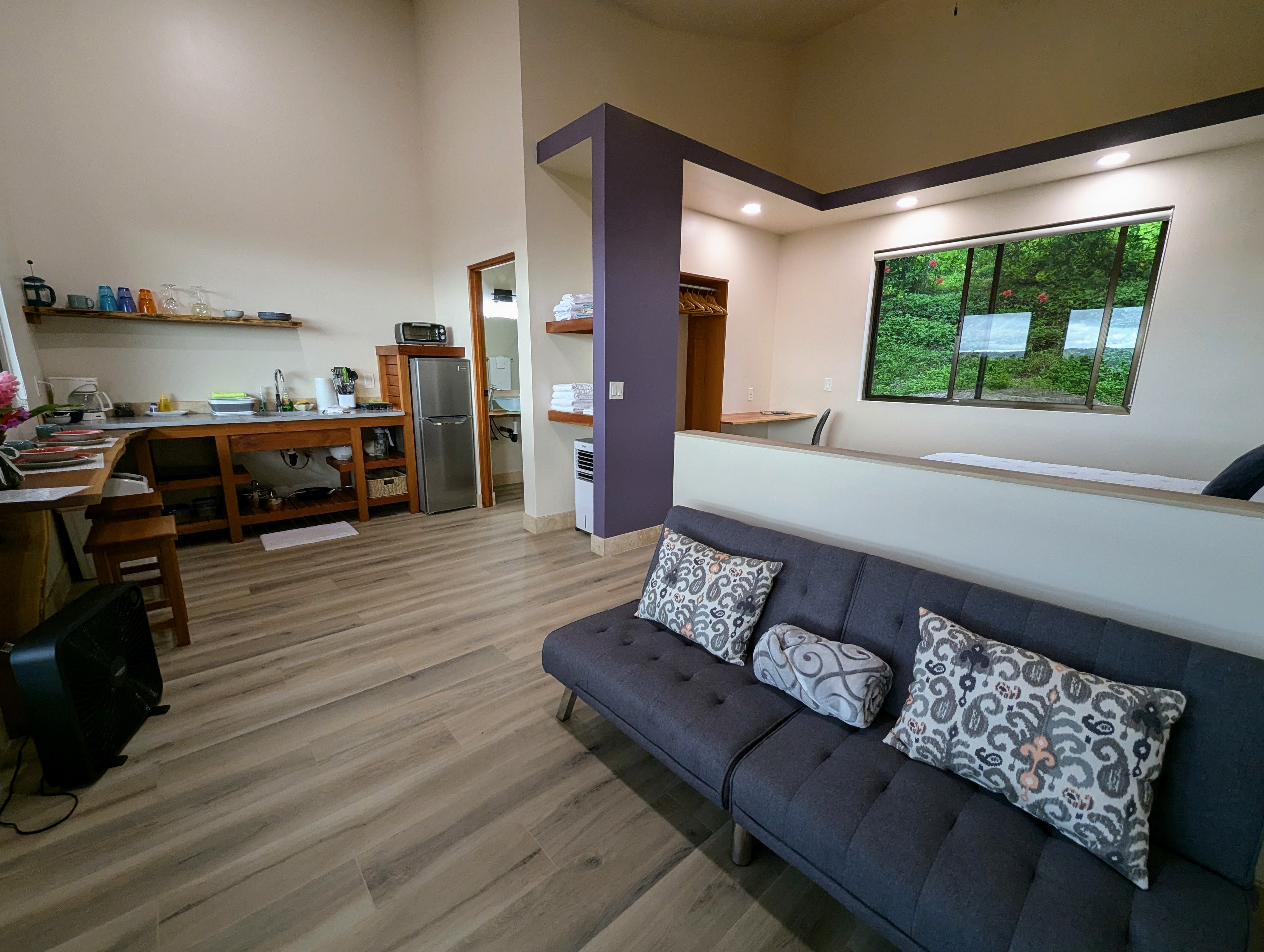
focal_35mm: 13
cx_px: 632
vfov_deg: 90.1
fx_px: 475
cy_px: 476
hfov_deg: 106.1
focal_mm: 1.95
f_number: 2.2
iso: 151
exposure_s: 1/60
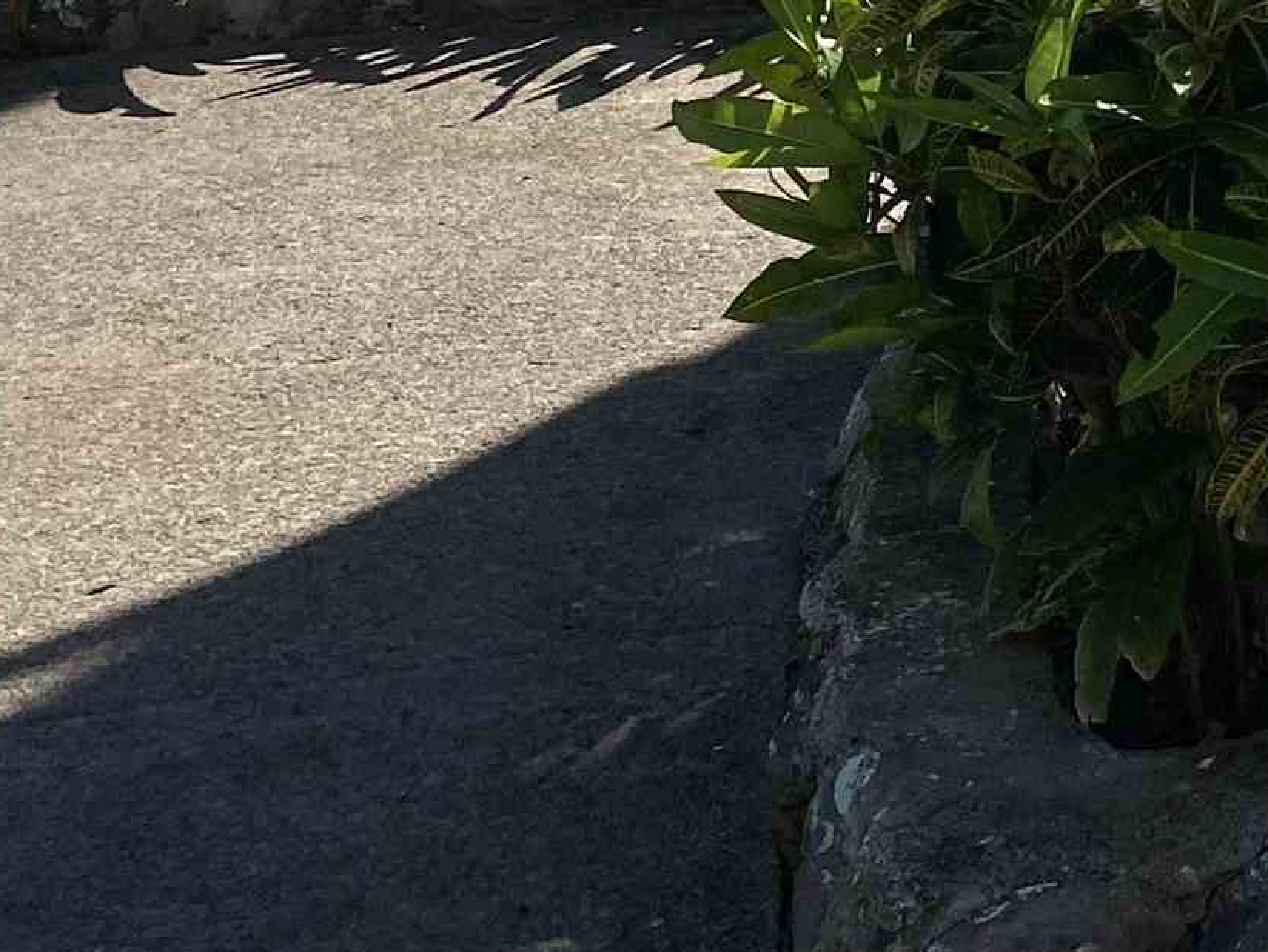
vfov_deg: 13.6
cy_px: -801
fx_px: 3555
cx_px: 2054
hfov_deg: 17.6
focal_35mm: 97
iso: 32
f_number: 1.8
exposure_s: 1/2688
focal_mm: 4.25
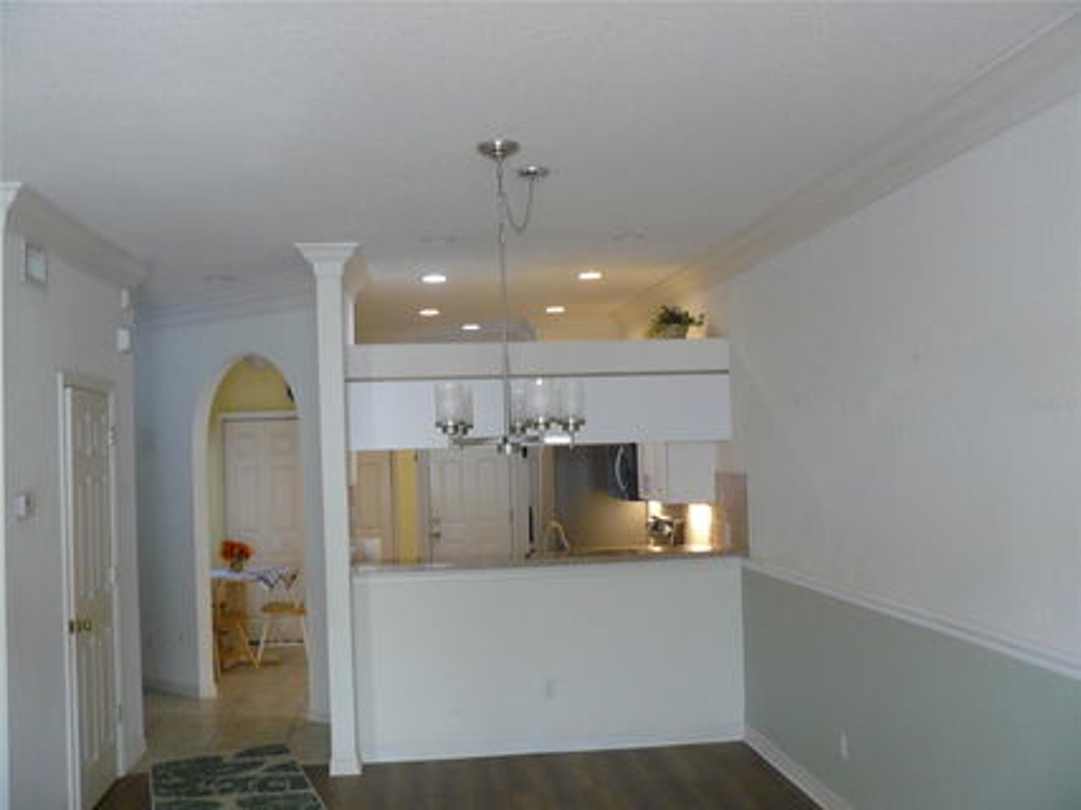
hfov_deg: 51.4
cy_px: 405
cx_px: 540
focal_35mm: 36
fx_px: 1124
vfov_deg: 39.6
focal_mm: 6
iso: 200
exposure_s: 1/30
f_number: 2.8
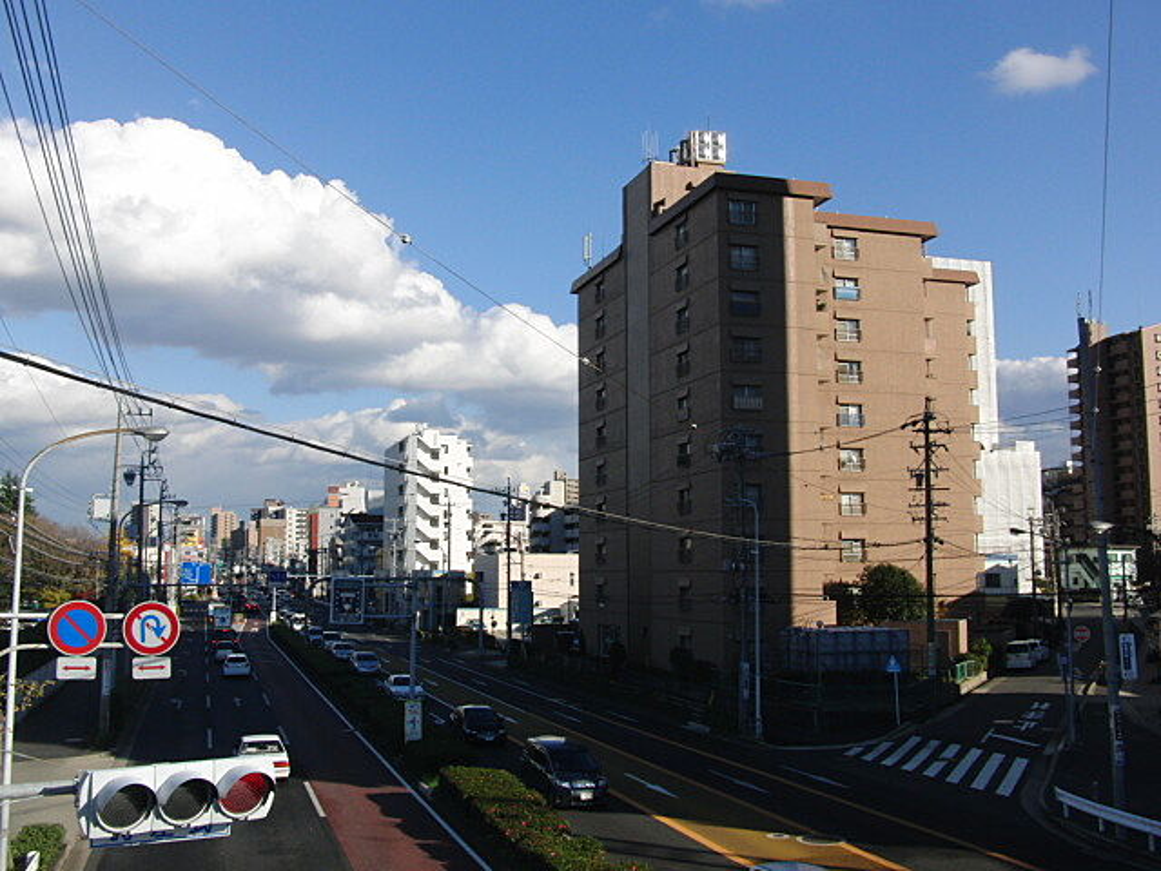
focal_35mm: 37
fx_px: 1241
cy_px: 436
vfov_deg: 38.7
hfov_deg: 50.1
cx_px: 580
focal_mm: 6.42
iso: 100
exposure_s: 1/320
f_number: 8.5
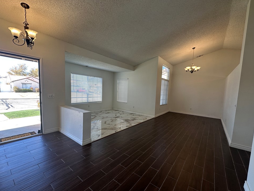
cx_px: 130
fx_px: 110
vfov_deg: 81.7
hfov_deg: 98.2
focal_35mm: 15
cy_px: 101
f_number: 2.2
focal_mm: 2.22
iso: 64
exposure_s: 1/120
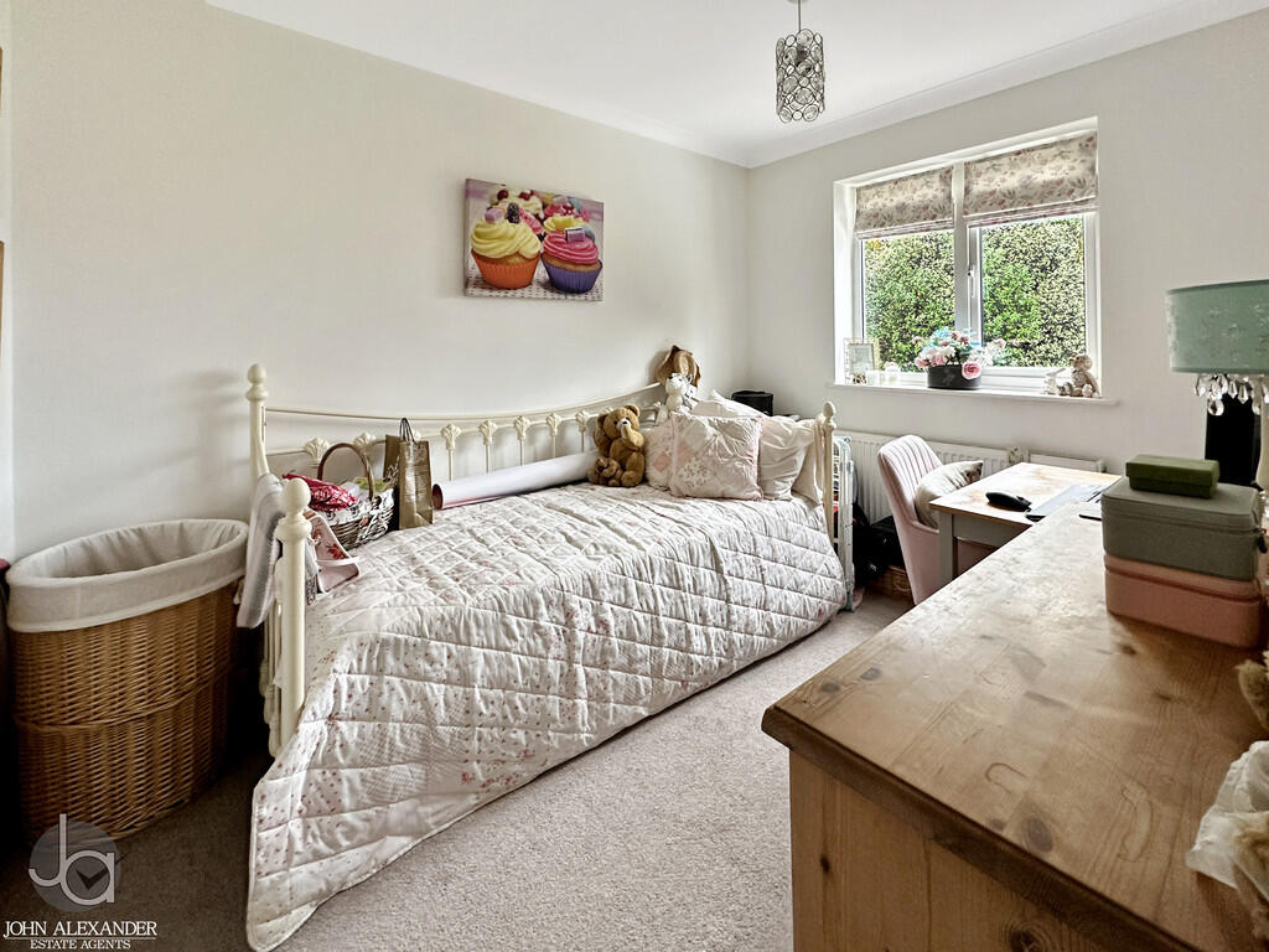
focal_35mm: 14
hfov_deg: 102.1
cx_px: 634
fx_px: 513
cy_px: 476
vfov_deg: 85.7
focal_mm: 2.22
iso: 320
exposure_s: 1/99
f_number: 2.2
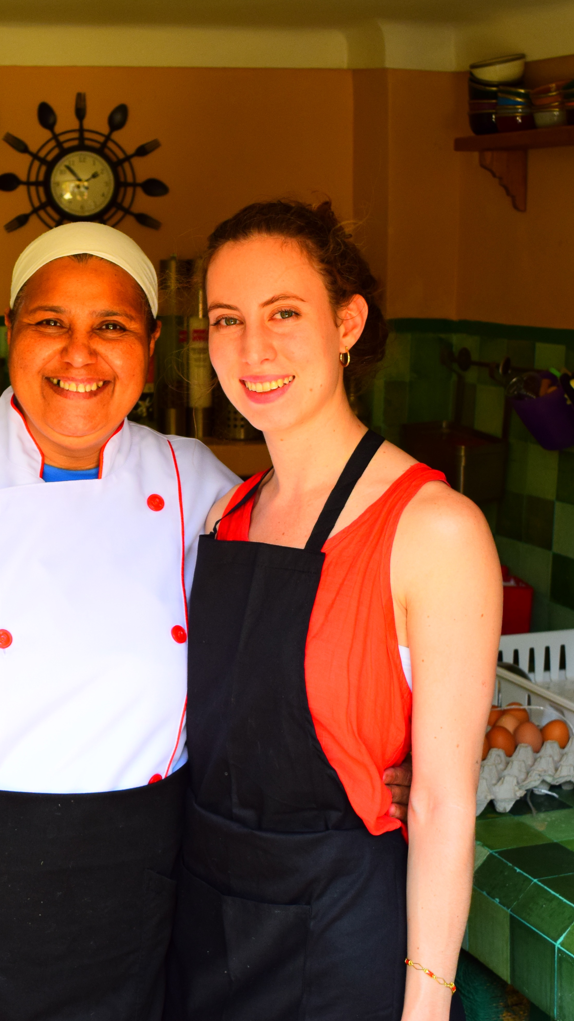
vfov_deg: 35.0
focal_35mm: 60
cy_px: 511
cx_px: 124
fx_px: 1618
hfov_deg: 19.9
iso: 400
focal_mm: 25
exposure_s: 1/125
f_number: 5.6
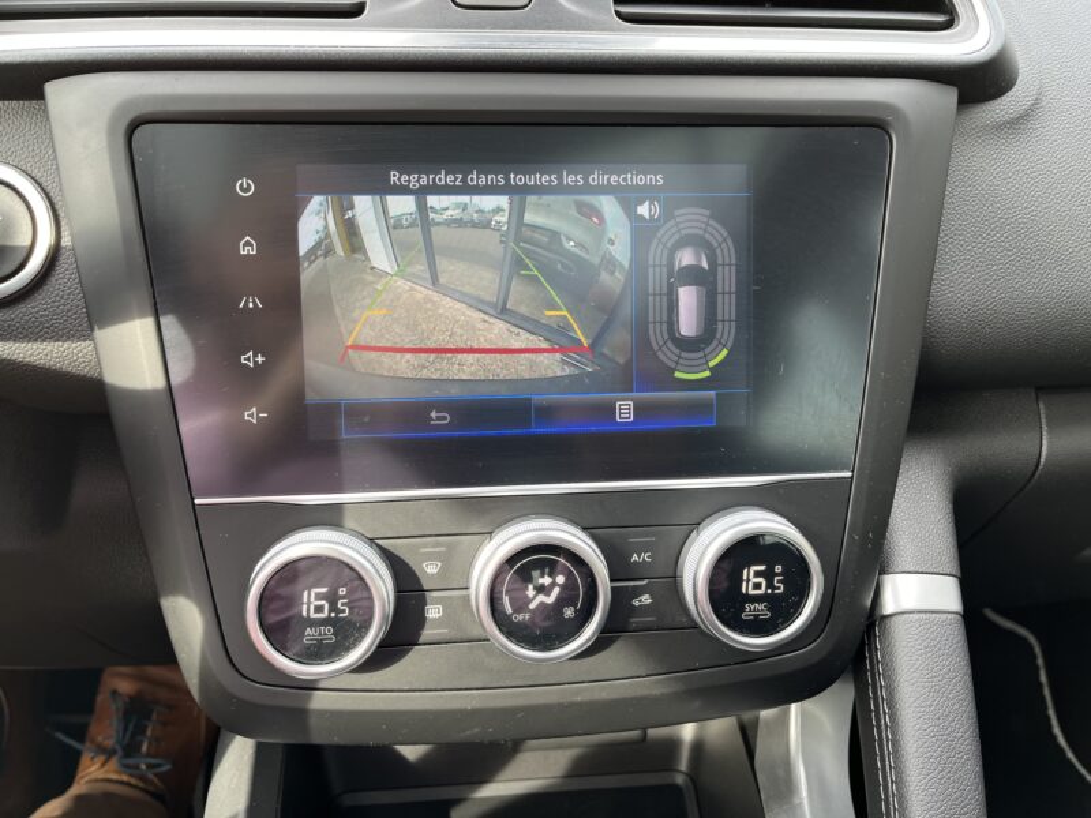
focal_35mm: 26
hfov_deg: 67.3
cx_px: 546
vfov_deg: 53.1
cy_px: 409
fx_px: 819
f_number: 1.6
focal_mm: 5.1
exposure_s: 1/122
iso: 80
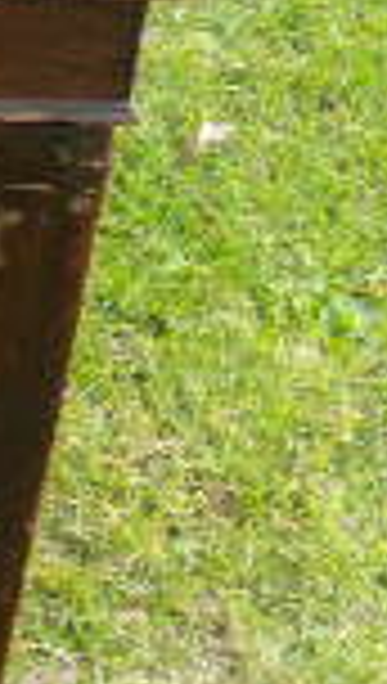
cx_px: -824
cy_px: 590
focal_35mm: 165
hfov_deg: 6.6
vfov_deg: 12.9
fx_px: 2997
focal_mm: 6.4
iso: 80
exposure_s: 1/125
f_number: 3.6
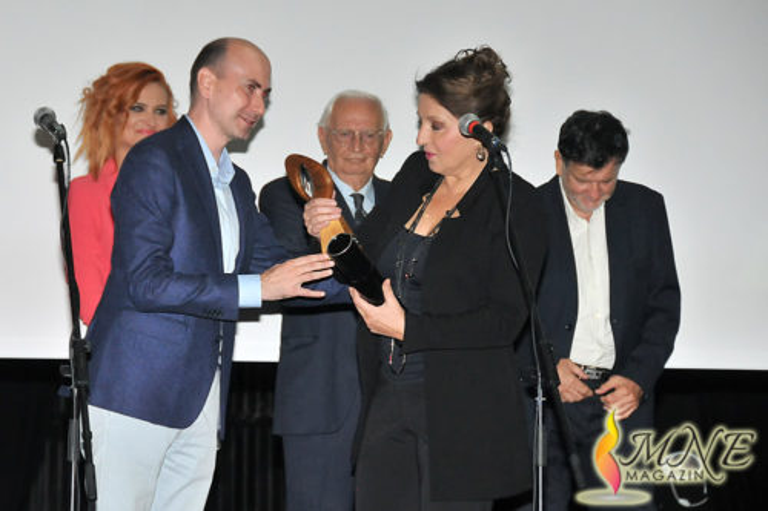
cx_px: 384
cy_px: 256
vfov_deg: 9.6
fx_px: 3039
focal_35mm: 142
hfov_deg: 14.4
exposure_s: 1/125
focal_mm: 95
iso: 1250
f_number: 5.3
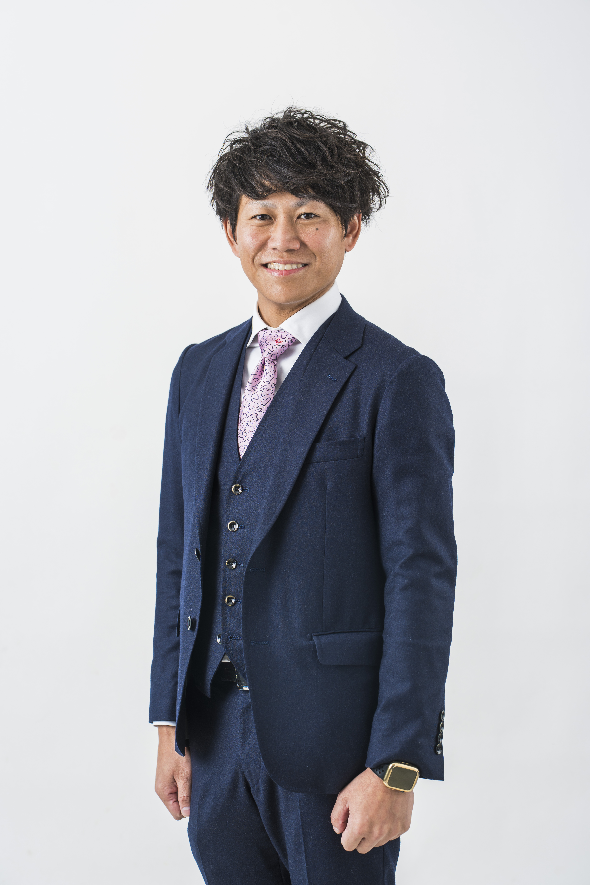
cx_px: 295
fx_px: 2040
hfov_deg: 16.5
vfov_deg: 24.5
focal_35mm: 83
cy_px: 442
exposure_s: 1/200
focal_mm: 83
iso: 100
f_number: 5.6
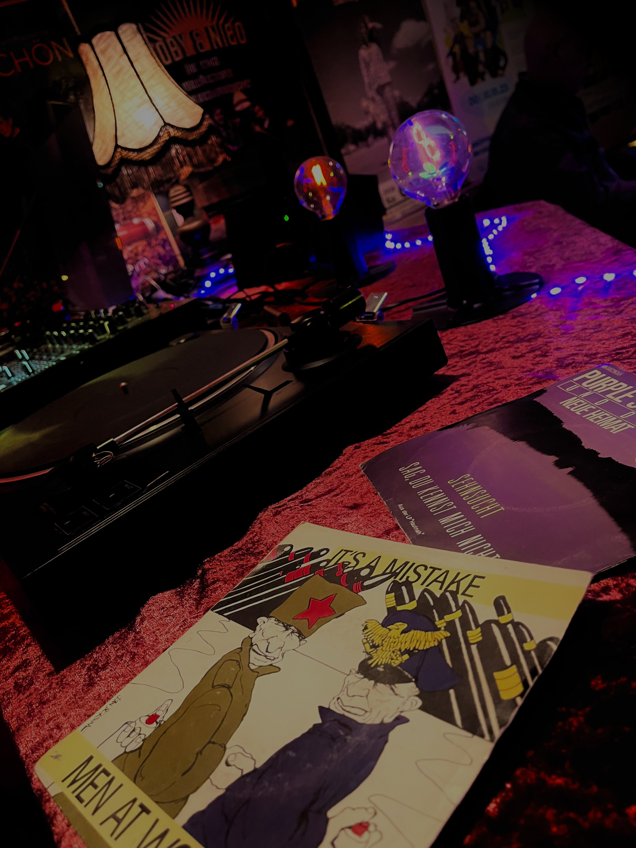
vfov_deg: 67.3
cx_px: 318
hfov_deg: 53.1
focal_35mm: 26
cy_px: 424
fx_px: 637
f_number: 1.6
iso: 640
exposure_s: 1/25
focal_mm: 5.1
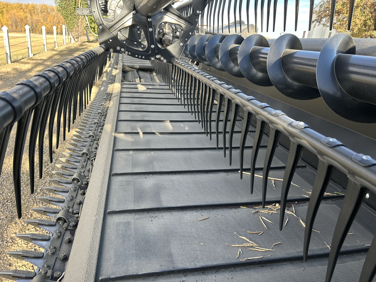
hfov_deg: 67.3
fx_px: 282
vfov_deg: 53.1
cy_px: 141
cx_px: 188
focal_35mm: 26
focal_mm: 5.7
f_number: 1.5
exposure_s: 1/402
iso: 50
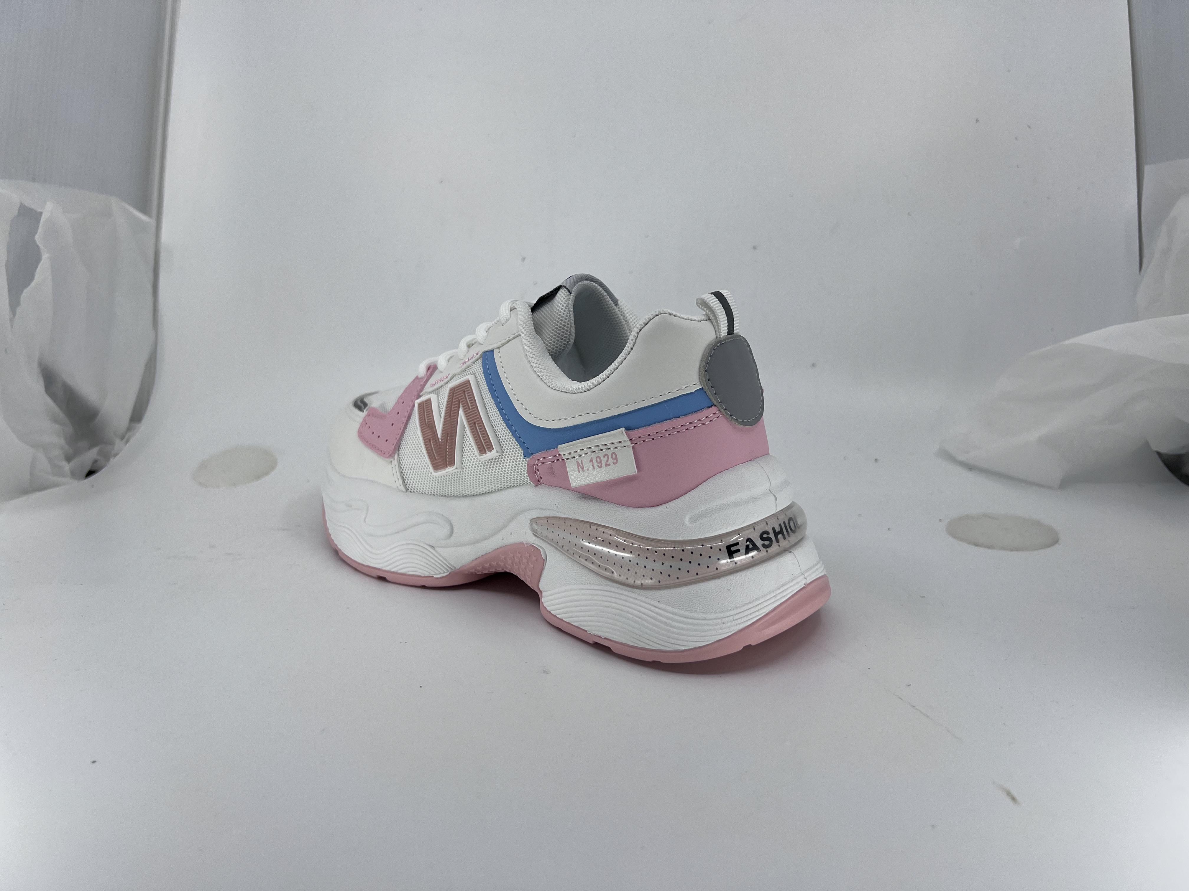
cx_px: 594
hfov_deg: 67.3
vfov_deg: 53.1
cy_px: 446
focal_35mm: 26
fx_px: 893
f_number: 1.5
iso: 50
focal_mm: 5.7
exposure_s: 1/1669
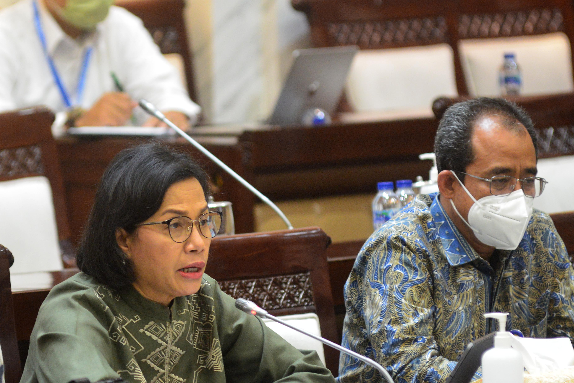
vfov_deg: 4.2
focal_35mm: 324
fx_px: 5168
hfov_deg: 6.4
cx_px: 132
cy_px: 218
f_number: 4.5
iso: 2500
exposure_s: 1/125
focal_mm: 200
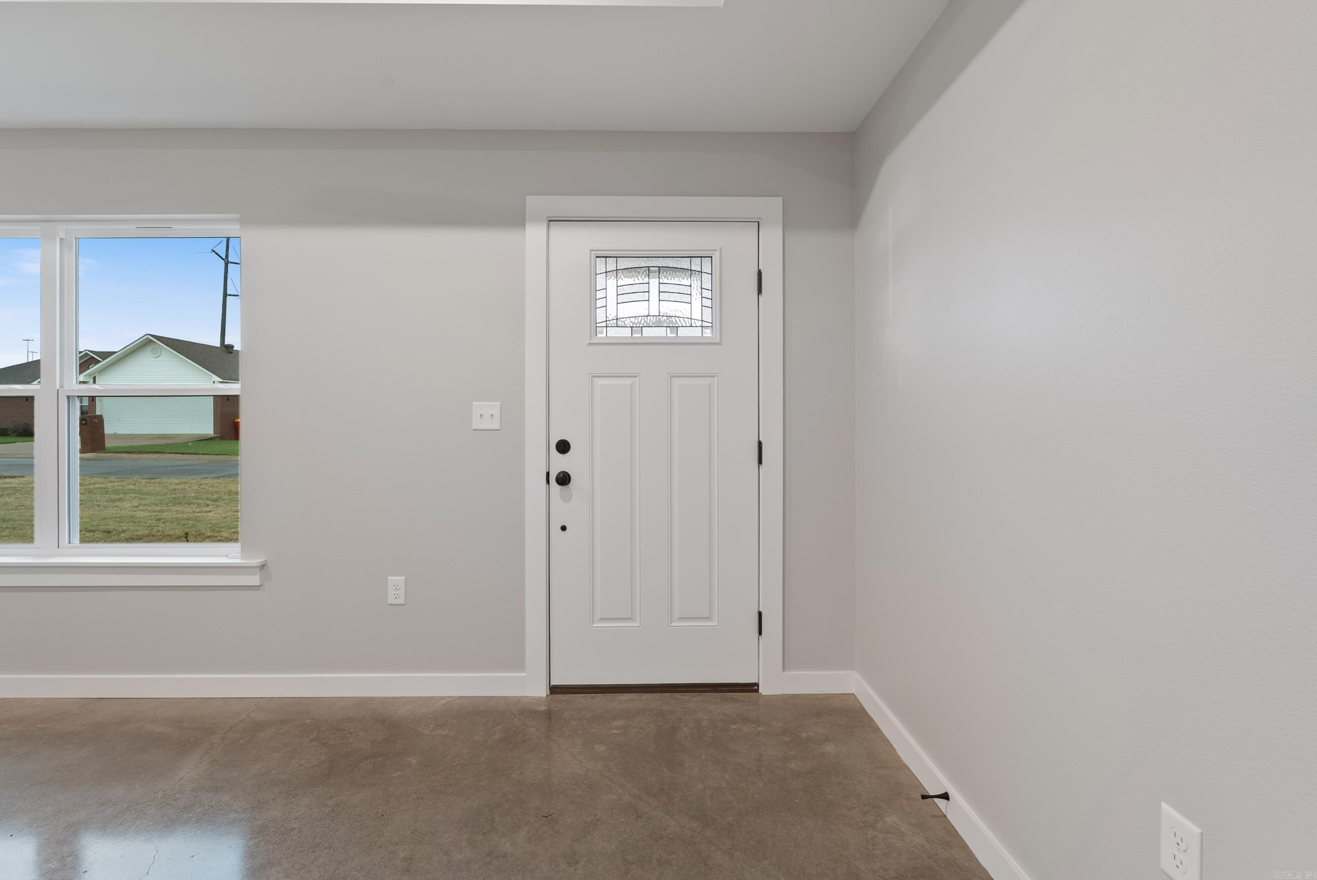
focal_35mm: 16
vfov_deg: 73.8
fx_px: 586
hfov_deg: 96.7
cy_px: 440
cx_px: 658
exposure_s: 1
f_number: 9
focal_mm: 16
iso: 250
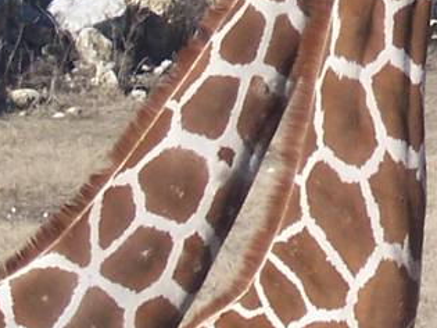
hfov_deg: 3.6
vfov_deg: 2.7
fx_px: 6915
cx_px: 459
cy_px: -139
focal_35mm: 548
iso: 80
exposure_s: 1/350
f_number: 5.6
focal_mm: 18
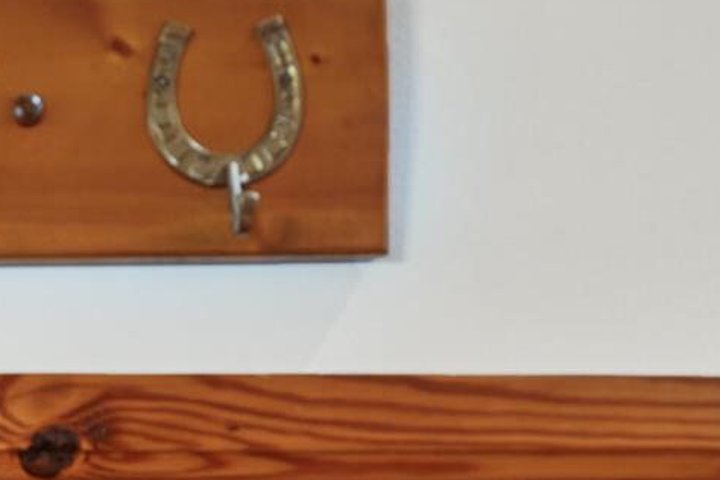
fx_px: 2160
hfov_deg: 17.3
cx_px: -310
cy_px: 967
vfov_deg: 11.4
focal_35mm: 108
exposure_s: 13
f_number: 9
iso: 100
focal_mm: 25
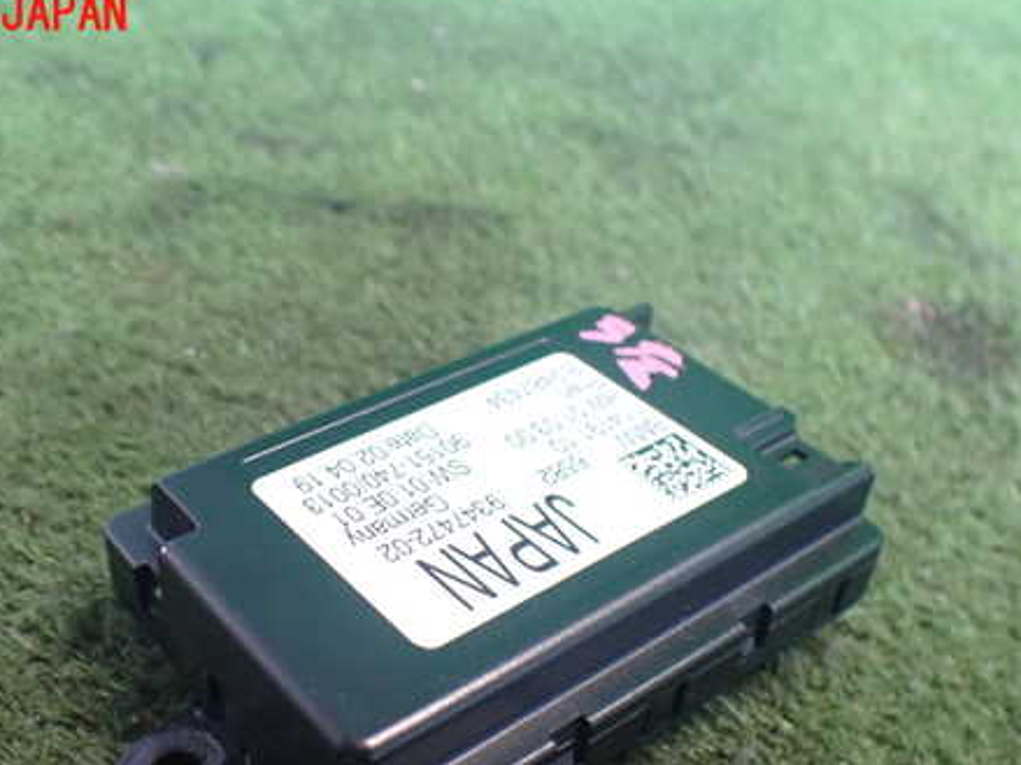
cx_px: 402
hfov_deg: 45.5
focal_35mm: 41
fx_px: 1209
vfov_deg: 34.8
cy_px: 509
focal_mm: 5.4
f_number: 2.3
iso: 800
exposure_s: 1/50
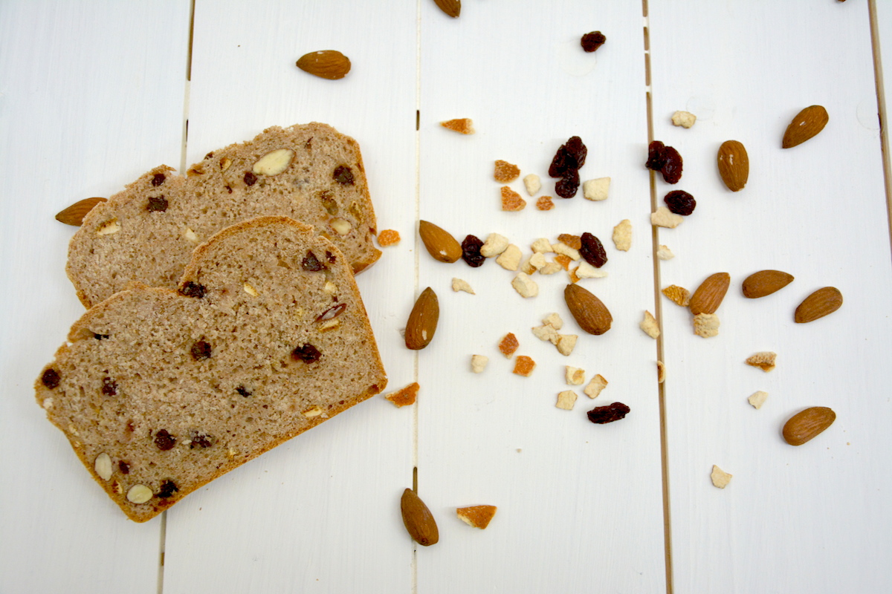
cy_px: 297
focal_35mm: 48
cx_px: 446
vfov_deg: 28.1
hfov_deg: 41.1
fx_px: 1189
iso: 800
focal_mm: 32
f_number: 4.2
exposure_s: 1/80
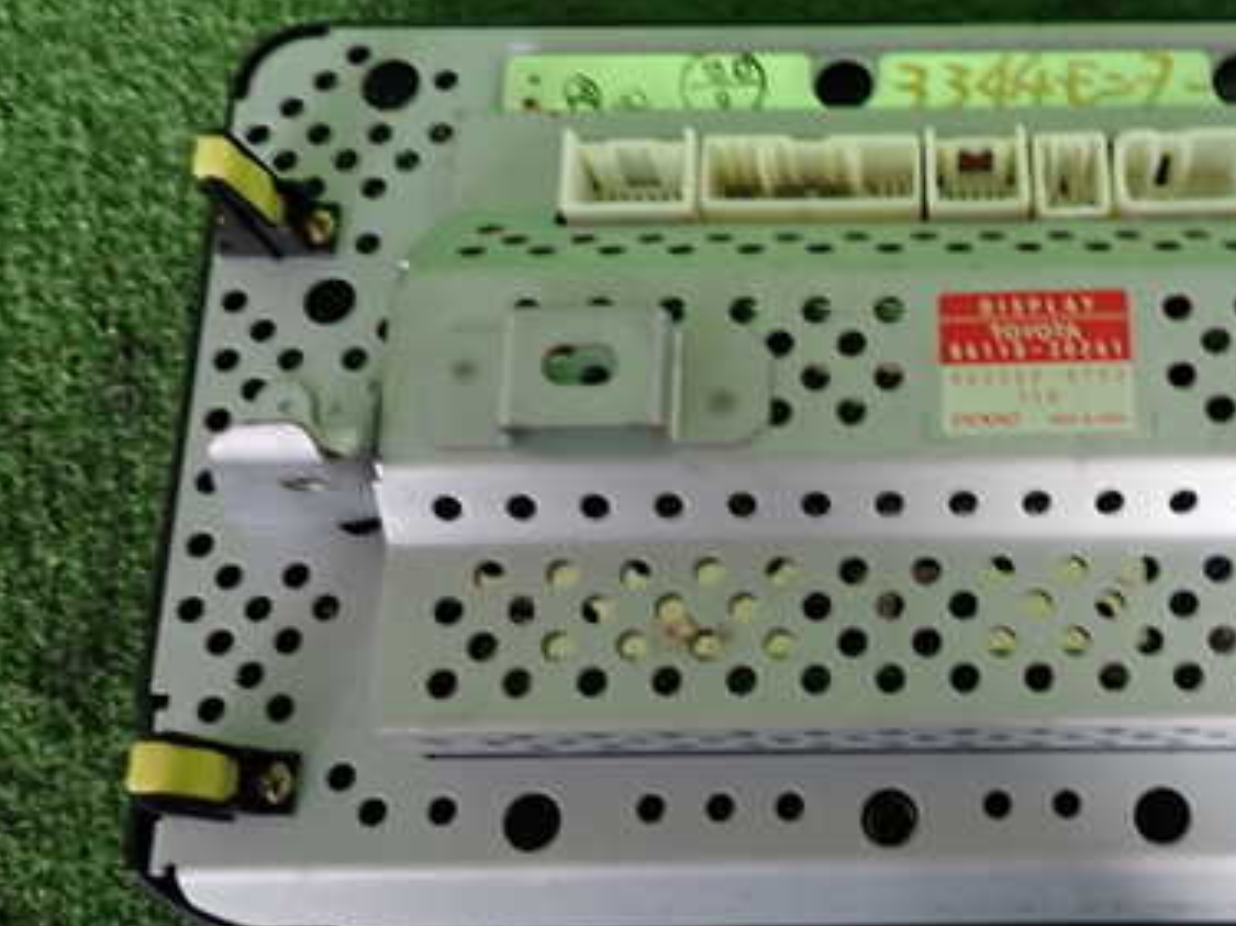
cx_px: 949
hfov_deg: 45.0
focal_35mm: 40
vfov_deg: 35.9
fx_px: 1428
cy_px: 468
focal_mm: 4.5
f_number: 2
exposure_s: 1/30
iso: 320
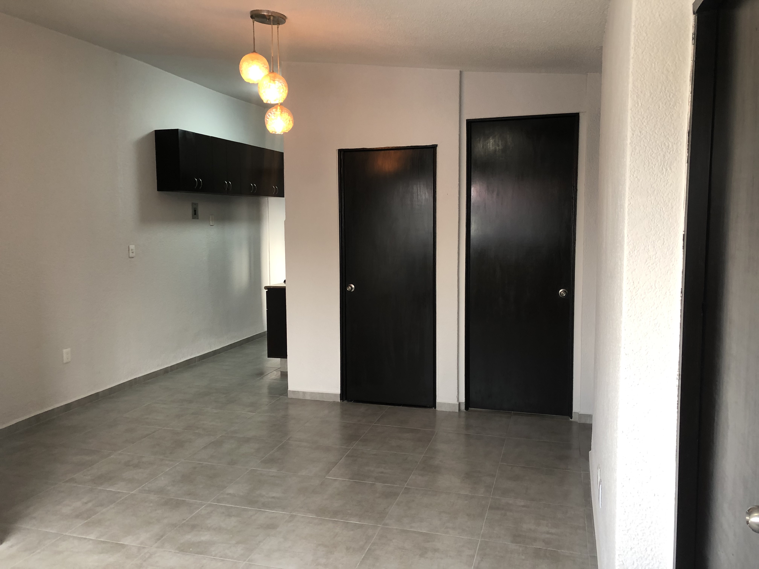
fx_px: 614
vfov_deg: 49.7
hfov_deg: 63.4
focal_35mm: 28
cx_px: 380
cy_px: 284
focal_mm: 4
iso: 40
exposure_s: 1/17
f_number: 1.8
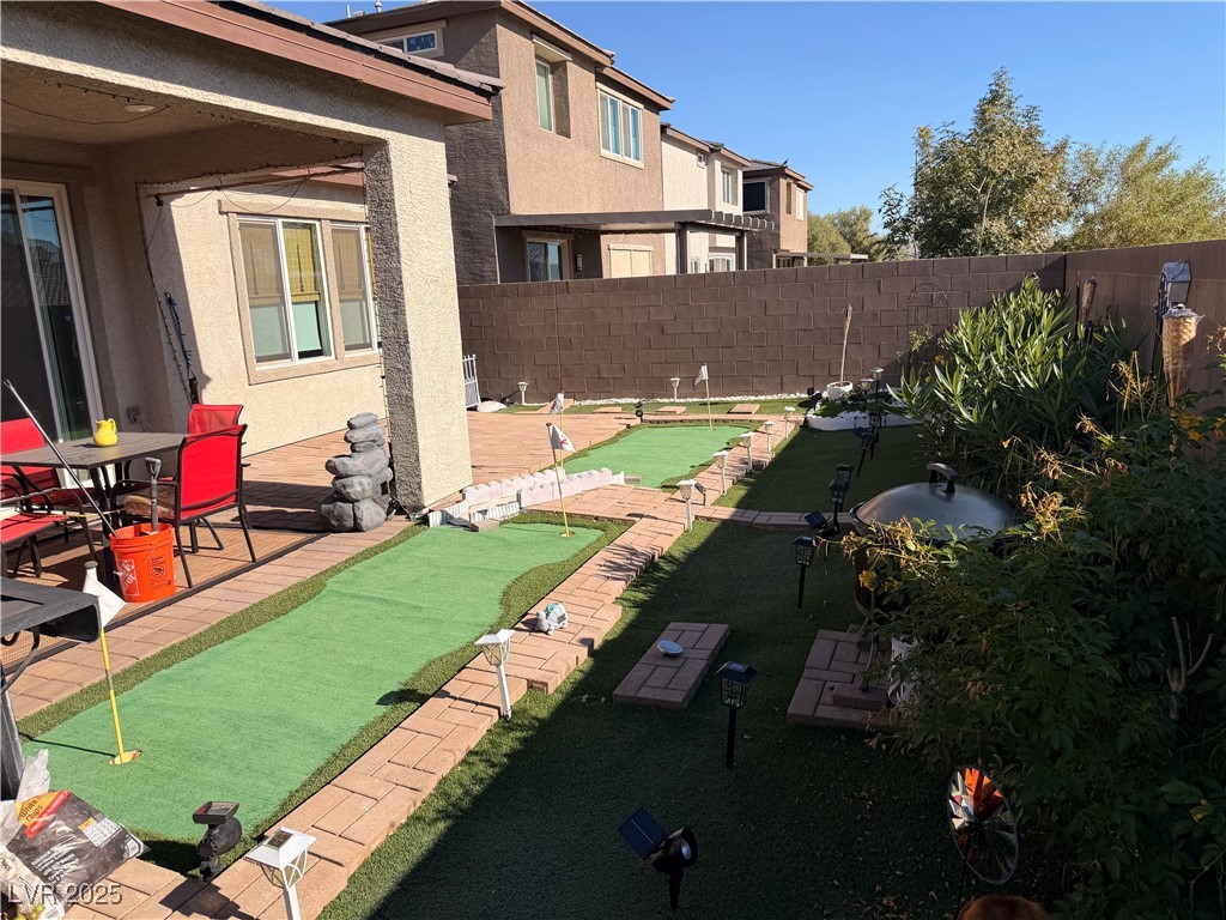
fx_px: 850
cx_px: 613
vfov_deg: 56.8
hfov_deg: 71.6
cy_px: 460
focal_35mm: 24
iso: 80
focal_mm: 6.76
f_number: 1.78
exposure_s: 1/4673
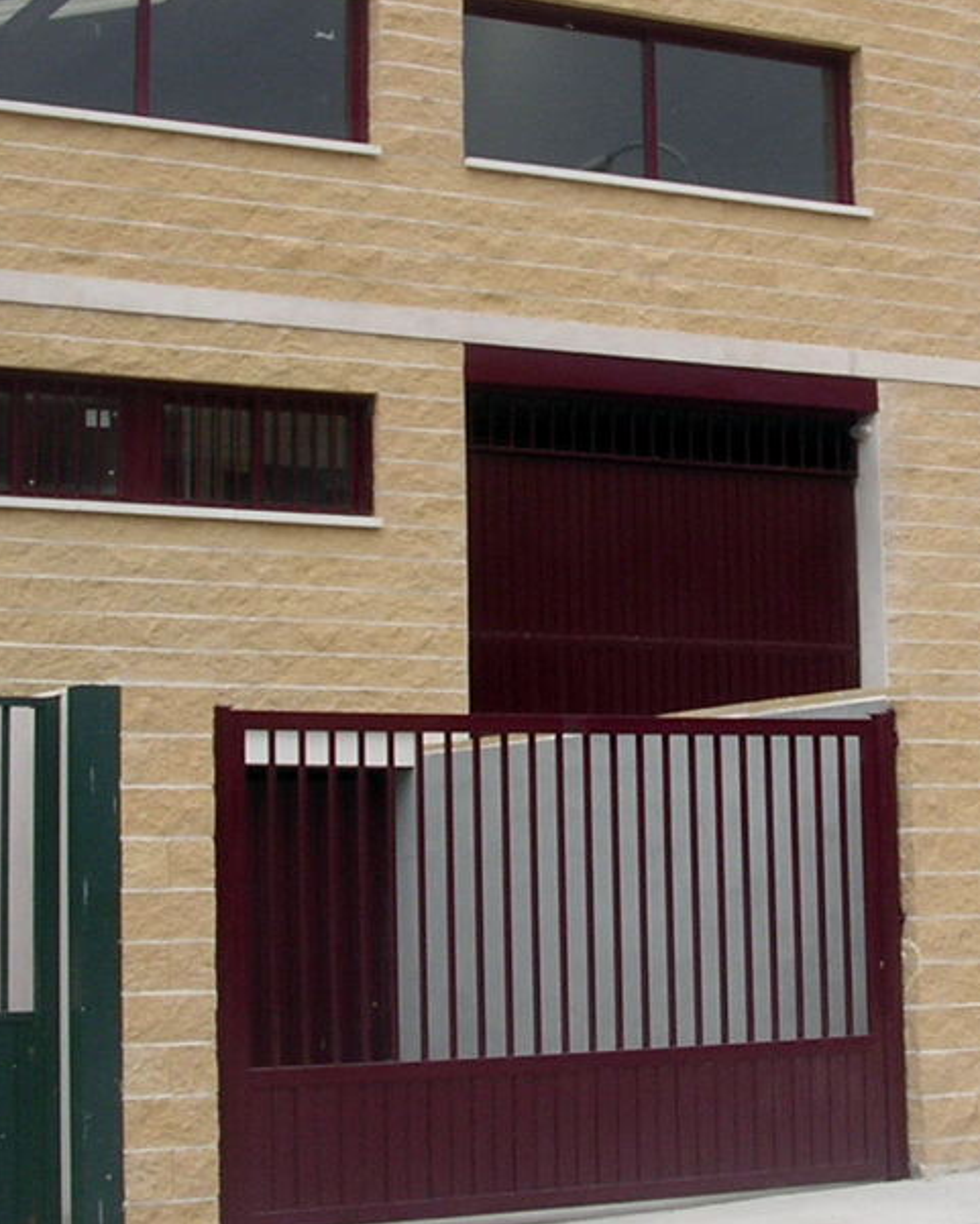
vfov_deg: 25.6
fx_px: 2682
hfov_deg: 20.6
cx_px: 636
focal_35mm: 74
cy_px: 403
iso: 100
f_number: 5.6
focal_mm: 5.8
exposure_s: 1/183
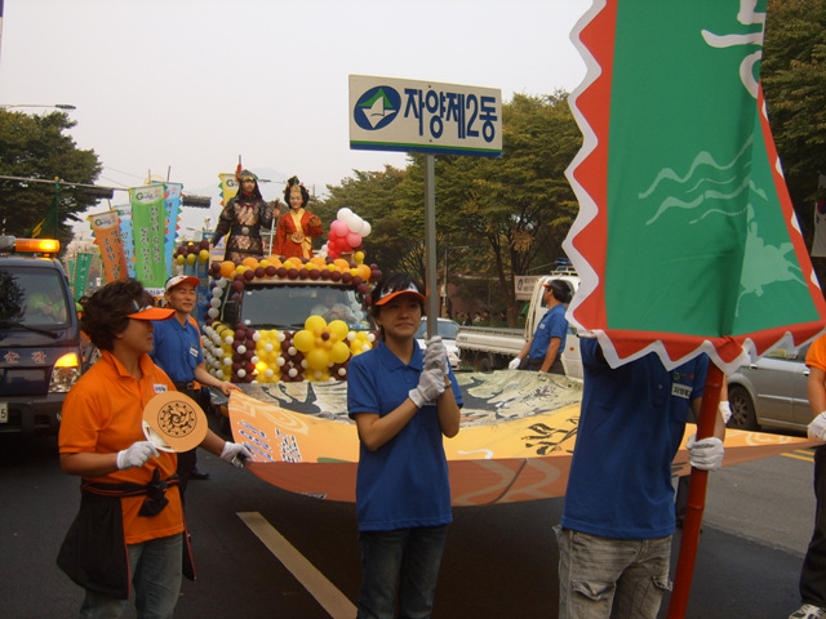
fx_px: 1074
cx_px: 413
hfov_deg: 42.1
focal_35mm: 45
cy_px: 310
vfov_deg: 32.2
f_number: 3.1
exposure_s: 1/350
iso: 50
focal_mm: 7.5
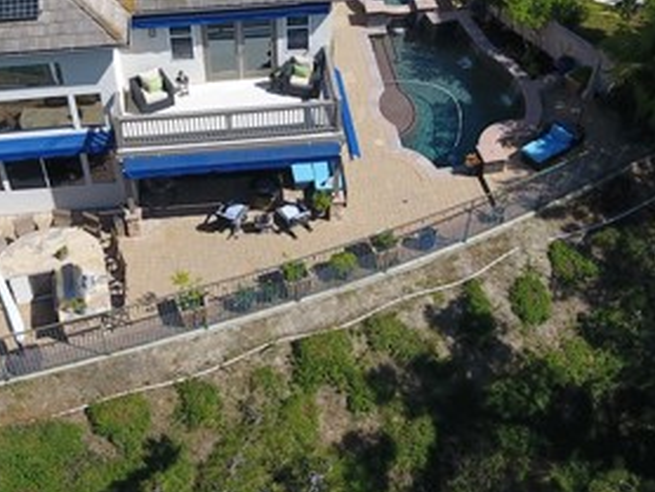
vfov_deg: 31.2
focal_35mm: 46
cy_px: 141
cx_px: 264
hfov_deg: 41.0
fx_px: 871
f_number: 2.8
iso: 100
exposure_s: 1/853
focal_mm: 3.61
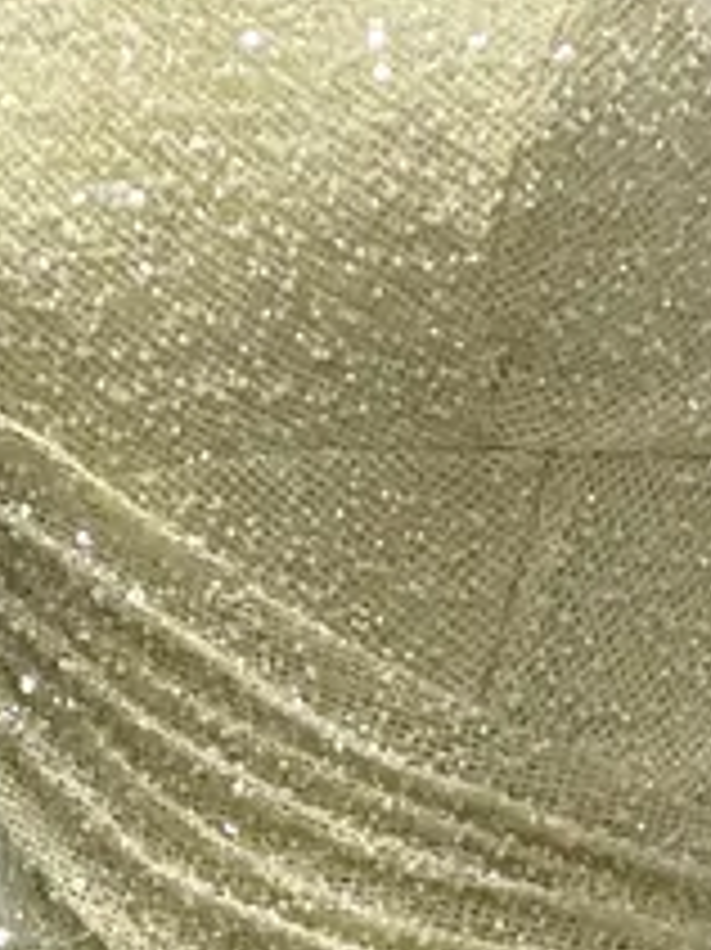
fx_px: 5401
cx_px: 652
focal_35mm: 197
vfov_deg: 9.2
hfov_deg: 7.5
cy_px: 2121
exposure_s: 1/50
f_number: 1.6
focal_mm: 4.2
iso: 100
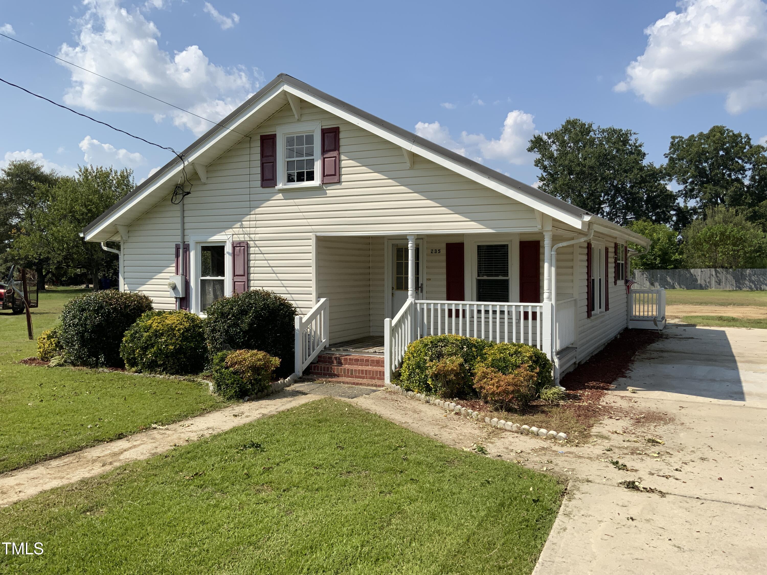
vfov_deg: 48.2
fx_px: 643
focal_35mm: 29
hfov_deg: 61.7
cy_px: 288
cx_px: 384
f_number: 1.8
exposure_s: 1/2538
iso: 16
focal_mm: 3
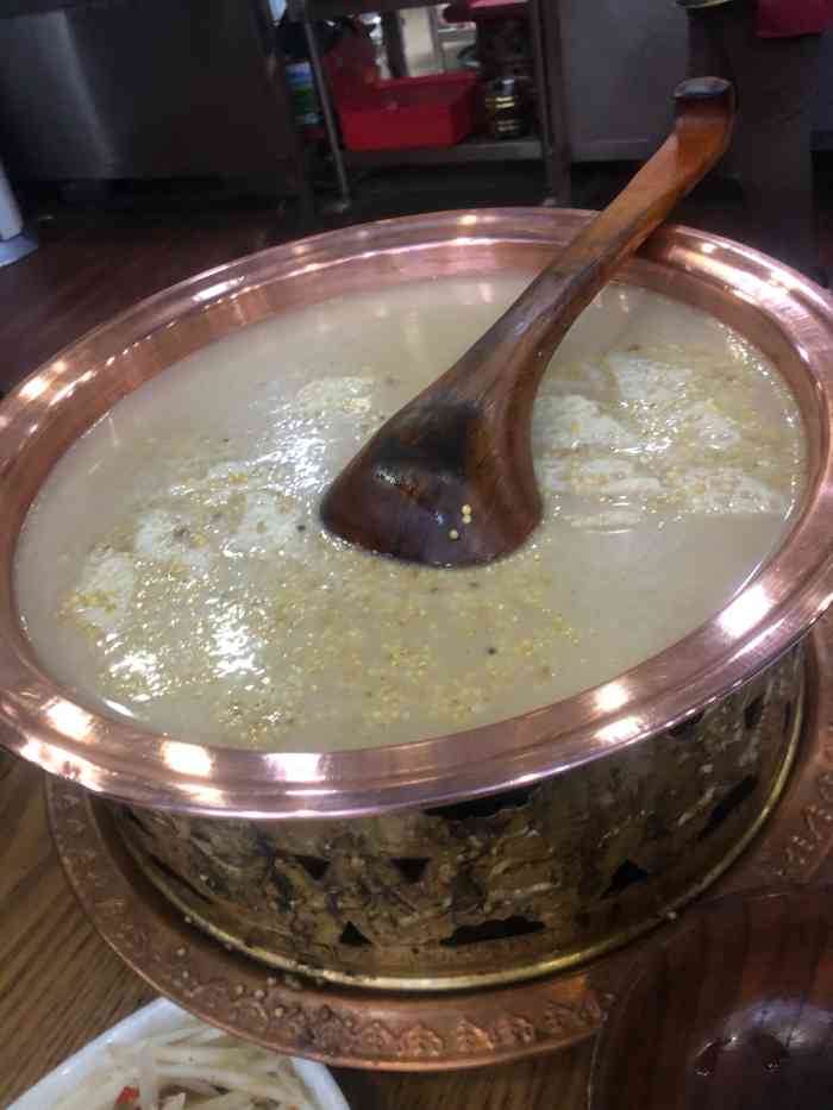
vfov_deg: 63.4
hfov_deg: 49.8
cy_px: 555
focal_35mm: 28
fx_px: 898
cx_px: 416
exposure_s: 1/15
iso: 80
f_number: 1.8
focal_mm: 4
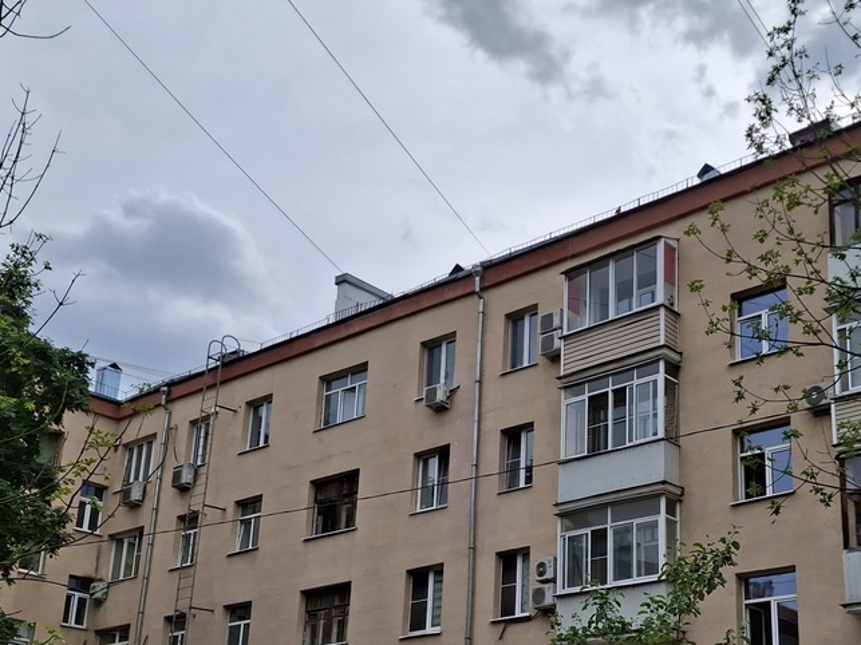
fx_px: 1219
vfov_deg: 29.4
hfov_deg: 38.6
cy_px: 448
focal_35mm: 49
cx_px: 561
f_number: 1.8
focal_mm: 4.69
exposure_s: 1/5000
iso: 32
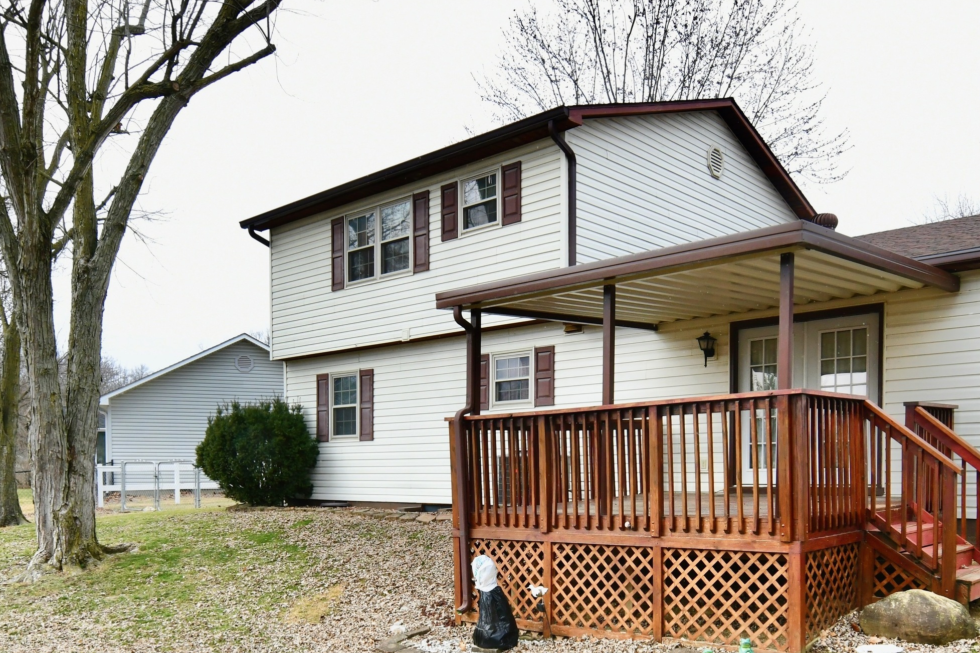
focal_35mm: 22
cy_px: 377
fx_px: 599
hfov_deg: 77.4
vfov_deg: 56.9
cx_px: 602
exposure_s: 1/320
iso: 640
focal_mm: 14
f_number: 9
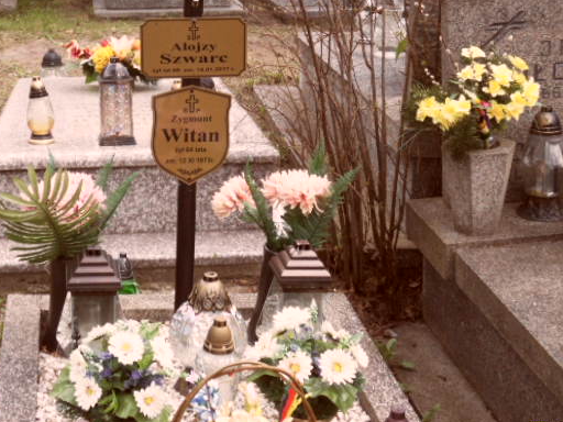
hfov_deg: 30.1
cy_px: 102
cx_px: 195
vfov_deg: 22.7
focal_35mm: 64
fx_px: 1041
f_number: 3.4
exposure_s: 1/90
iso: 100
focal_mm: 5.3
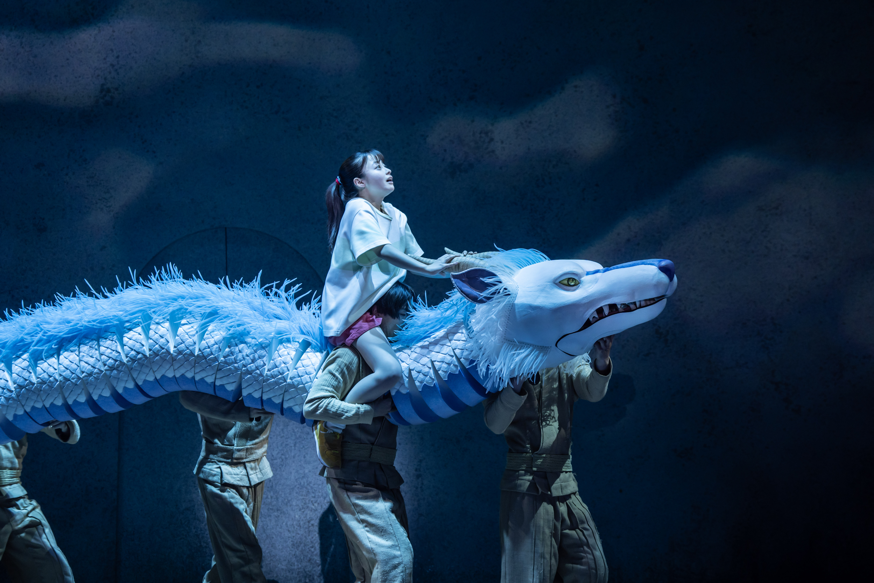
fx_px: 1942
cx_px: 437
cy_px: 292
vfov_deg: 17.1
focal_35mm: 80
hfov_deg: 25.4
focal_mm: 80
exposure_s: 1/250
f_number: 3.5
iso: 1000
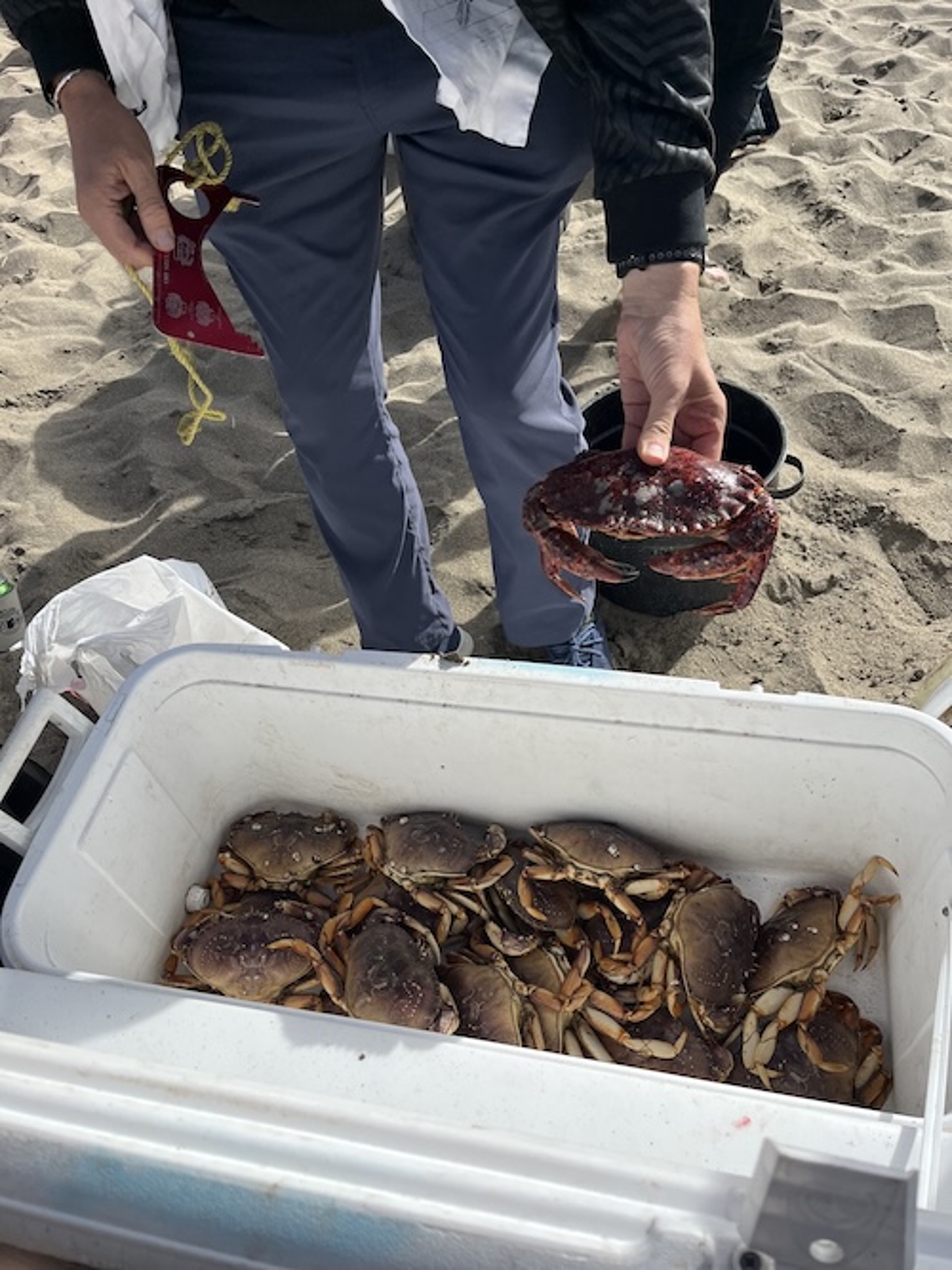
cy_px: 635
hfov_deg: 53.0
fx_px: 954
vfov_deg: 67.3
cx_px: 476
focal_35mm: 26
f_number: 1.6
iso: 50
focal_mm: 5.1
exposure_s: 1/4651
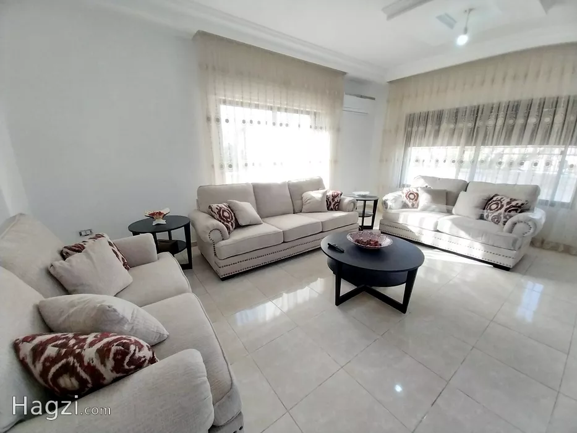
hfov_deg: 106.2
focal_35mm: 13
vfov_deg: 89.9
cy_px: 216
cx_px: 288
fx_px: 217
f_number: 2.2
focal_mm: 1.3
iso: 125
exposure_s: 1/50
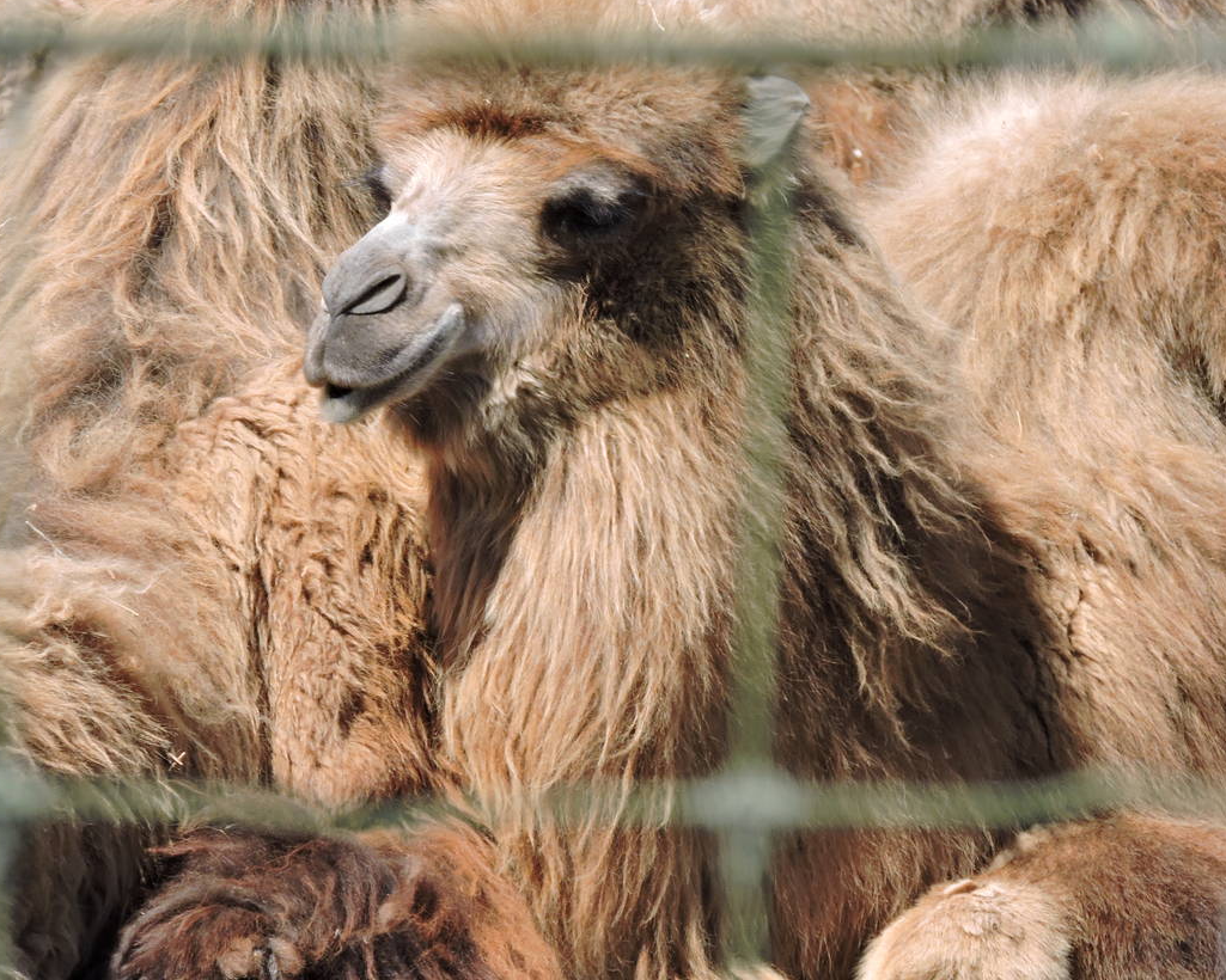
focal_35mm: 663
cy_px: 435
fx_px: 24057
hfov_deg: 2.9
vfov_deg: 2.3
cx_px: 733
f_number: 4.9
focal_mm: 77.6
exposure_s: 1/320
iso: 100
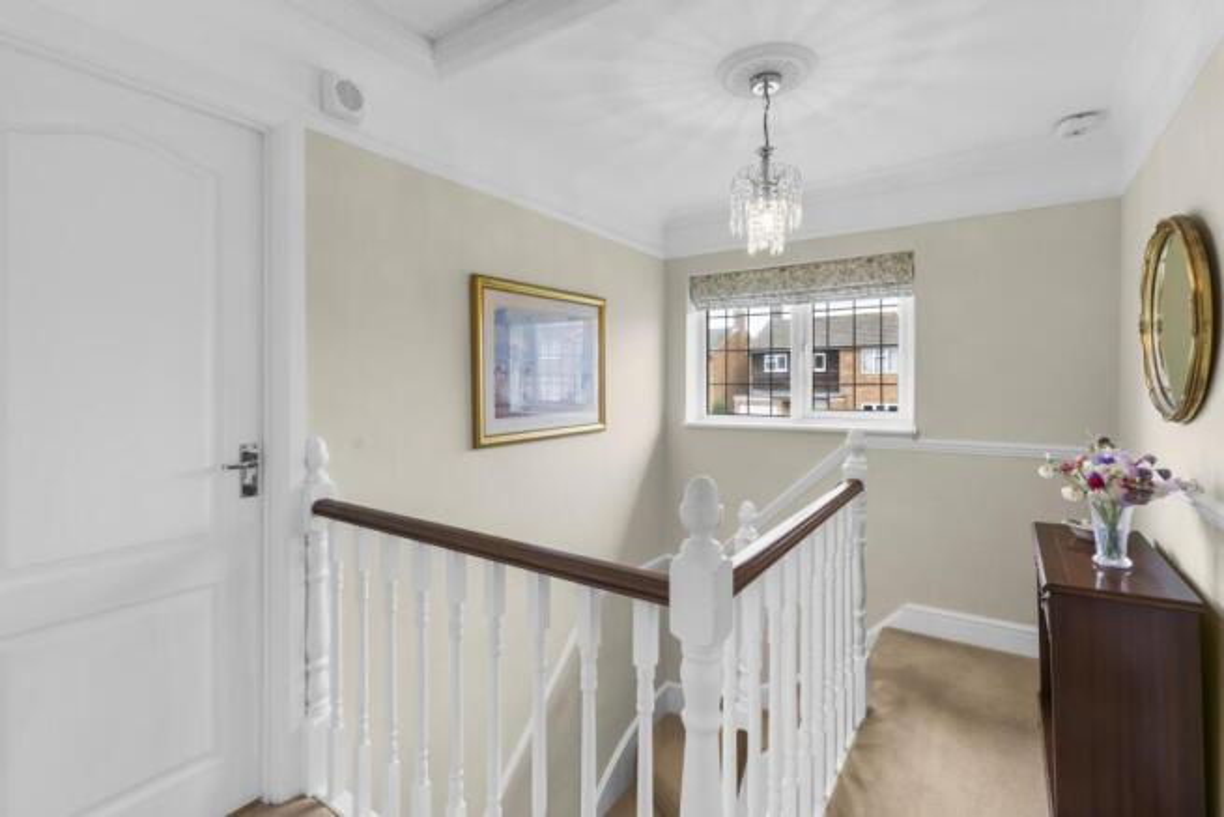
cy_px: 408
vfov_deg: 72.1
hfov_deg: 95.0
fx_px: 561
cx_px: 612
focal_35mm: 16
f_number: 8
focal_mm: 16.5
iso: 320
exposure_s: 1/3
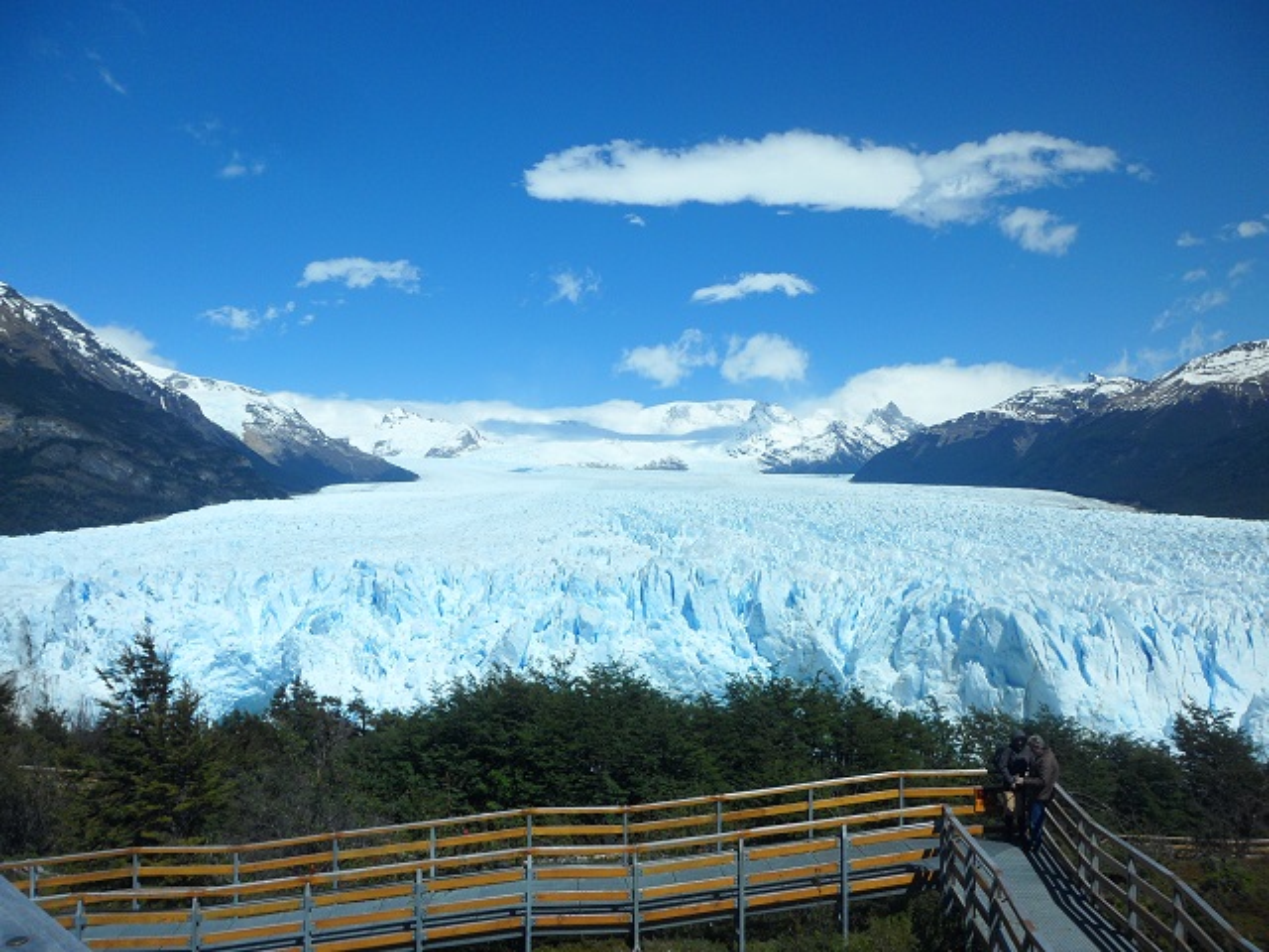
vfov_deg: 51.4
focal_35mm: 27
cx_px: 634
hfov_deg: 65.3
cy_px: 476
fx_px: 990
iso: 80
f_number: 8.9
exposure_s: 1/350
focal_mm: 4.9
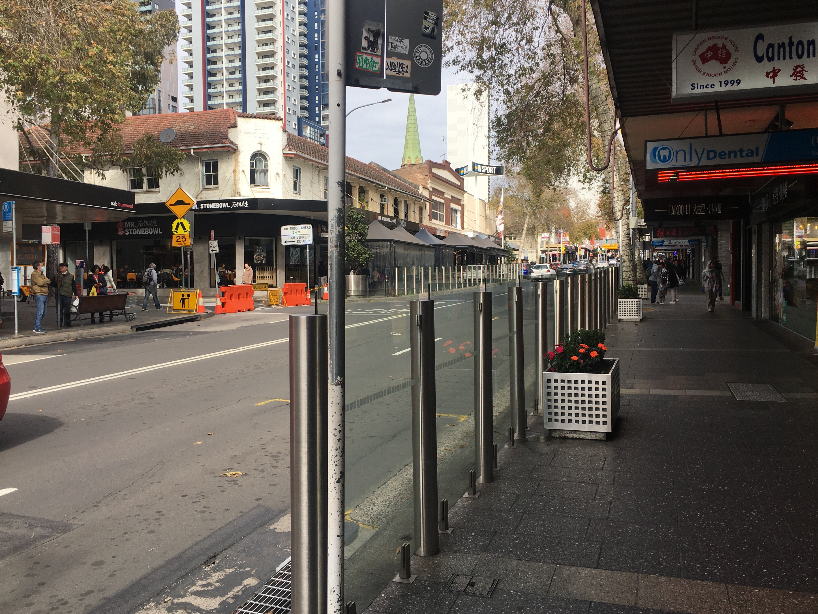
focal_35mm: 32
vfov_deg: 44.2
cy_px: 306
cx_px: 381
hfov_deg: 56.8
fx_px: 756
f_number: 2.2
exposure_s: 1/884
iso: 25
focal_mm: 4.15
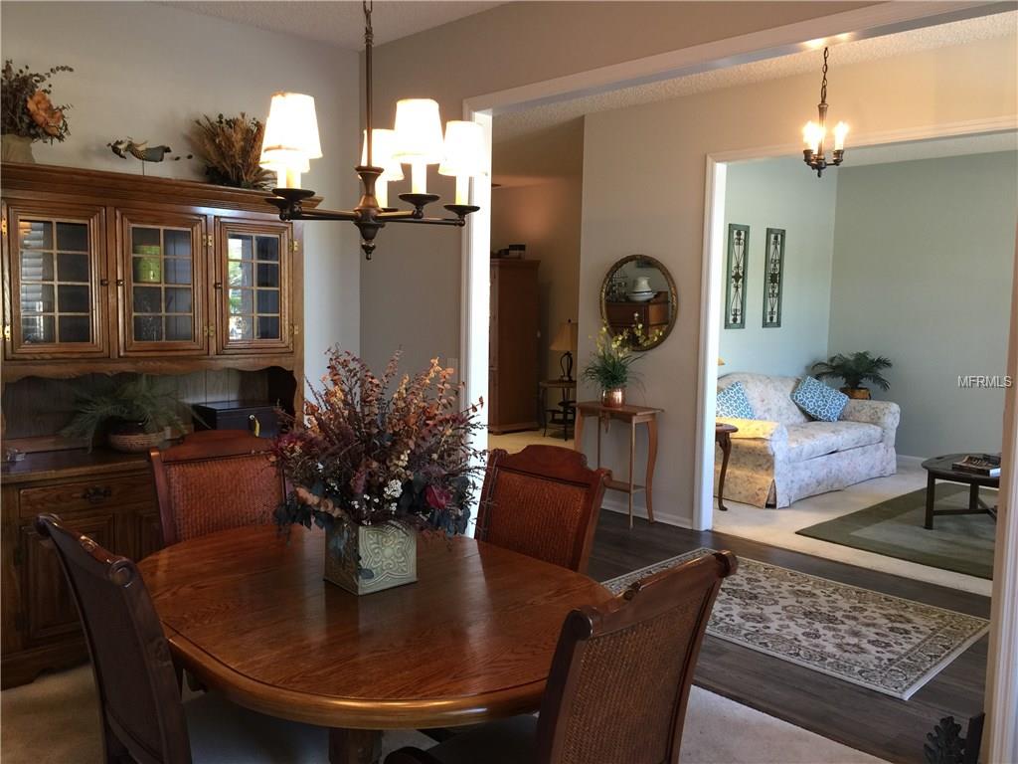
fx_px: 853
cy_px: 382
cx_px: 509
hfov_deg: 61.7
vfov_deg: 48.2
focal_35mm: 29
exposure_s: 1/15
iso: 50
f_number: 2.2
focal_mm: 4.15
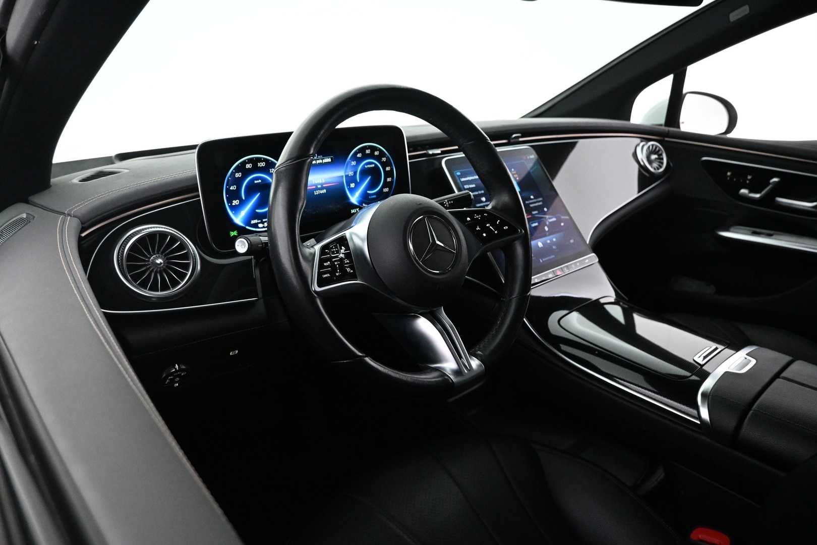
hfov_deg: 73.7
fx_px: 545
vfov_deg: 53.1
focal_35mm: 24
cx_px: 408
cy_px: 272
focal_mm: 16
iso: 4000
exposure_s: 1/100
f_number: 3.5
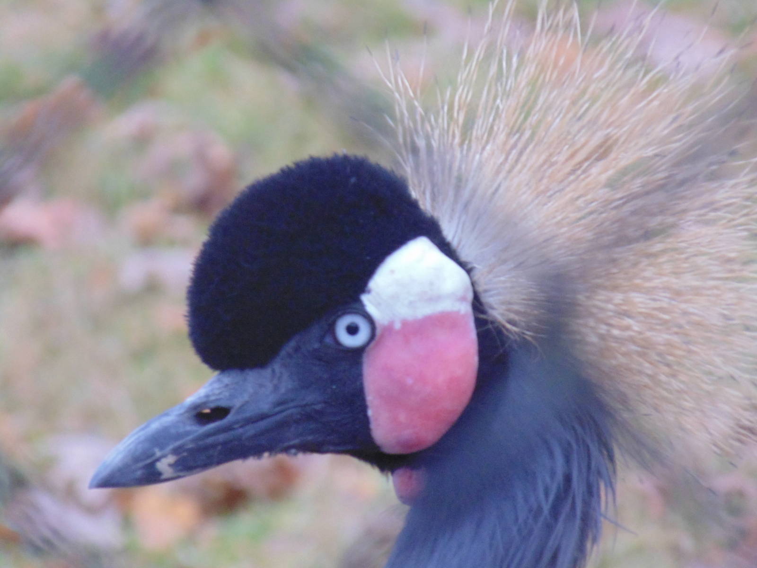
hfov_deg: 4.5
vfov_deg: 3.3
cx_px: 378
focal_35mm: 445
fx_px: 9731
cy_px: 284
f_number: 6
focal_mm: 79.9
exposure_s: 1/80
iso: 400
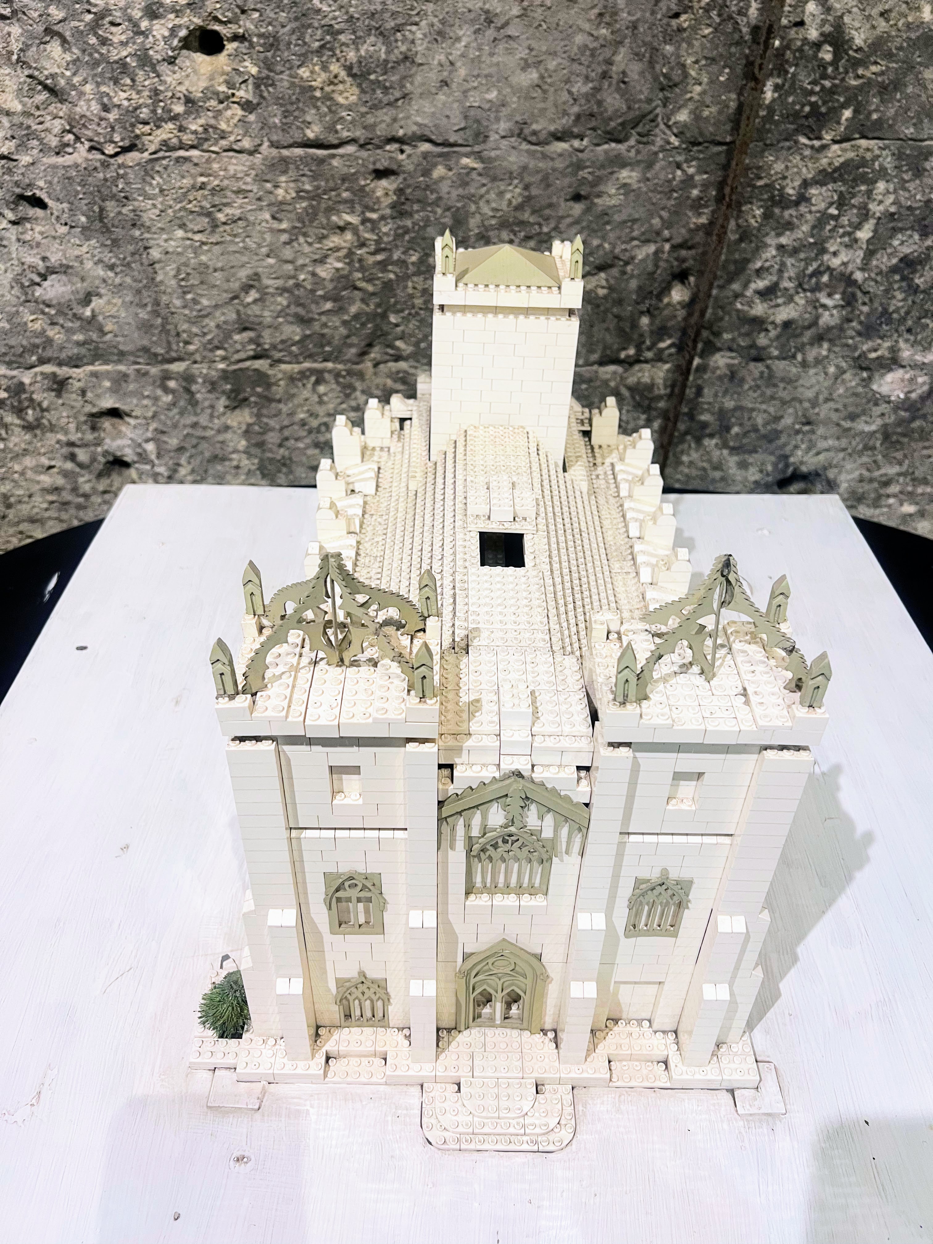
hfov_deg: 53.1
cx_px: 466
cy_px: 622
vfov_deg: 67.3
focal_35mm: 26
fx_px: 934
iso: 125
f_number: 1.5
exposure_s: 1/60
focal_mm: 5.7
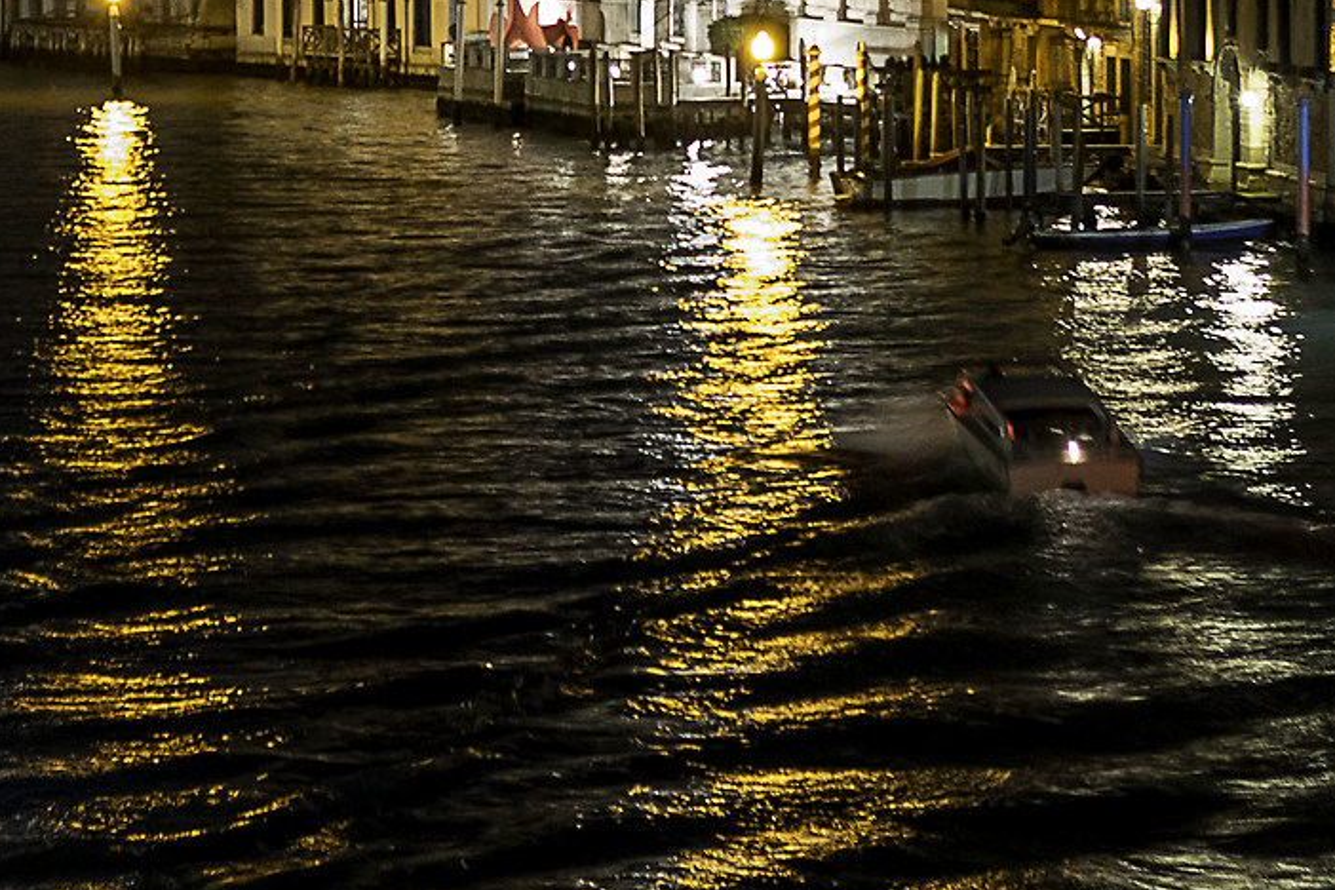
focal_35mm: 171
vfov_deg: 8.0
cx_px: 359
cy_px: -126
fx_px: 6341
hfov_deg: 12.0
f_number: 2.8
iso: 1000
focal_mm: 50
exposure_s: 1/2
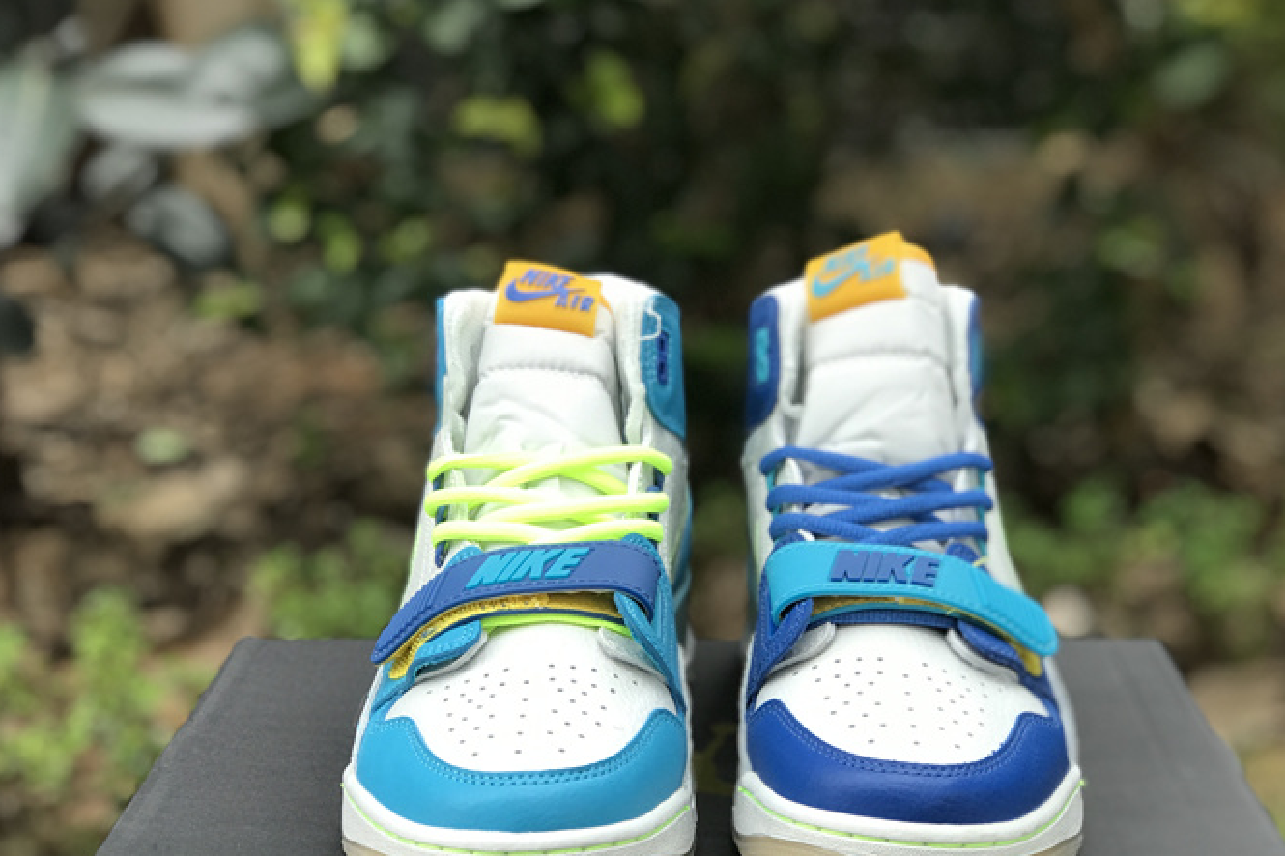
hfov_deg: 30.5
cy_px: 488
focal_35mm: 66
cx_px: 703
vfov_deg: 20.6
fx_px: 2355
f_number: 2.8
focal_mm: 6.6
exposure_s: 1/50
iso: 25
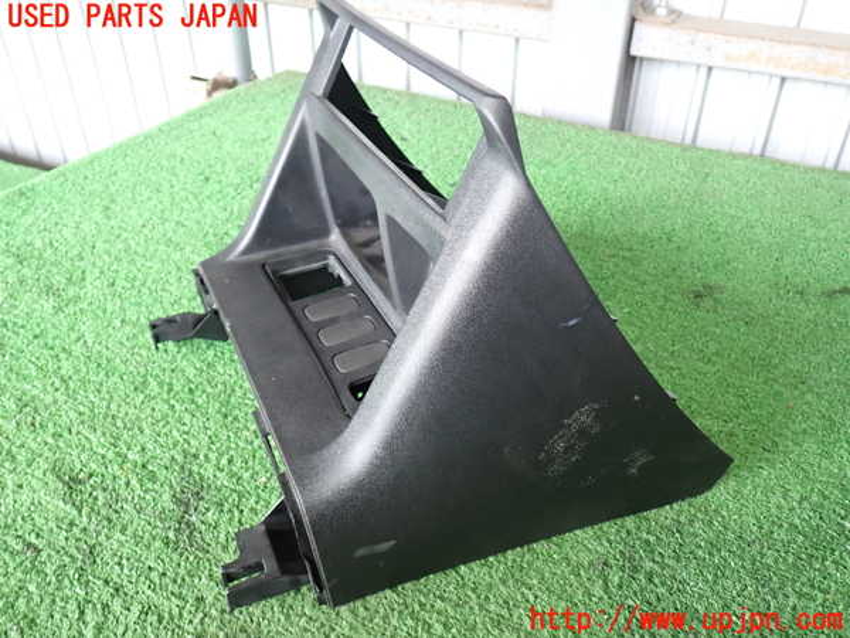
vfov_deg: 46.8
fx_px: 737
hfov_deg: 60.0
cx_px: 425
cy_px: 319
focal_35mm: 30
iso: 200
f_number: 2.3
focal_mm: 5.4
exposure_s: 1/30
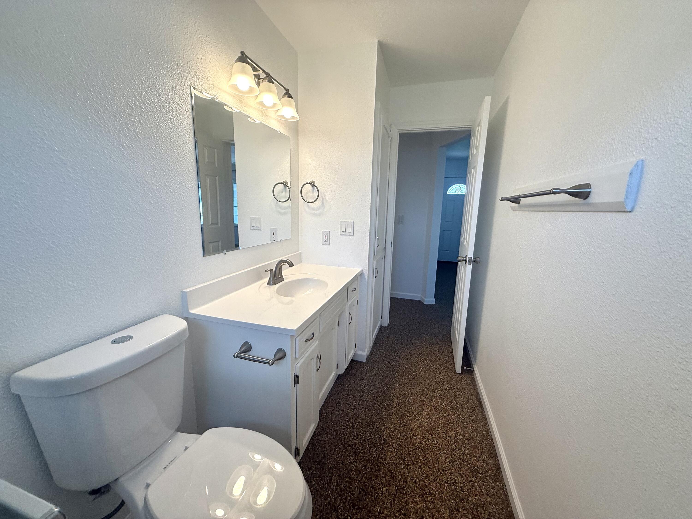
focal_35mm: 14
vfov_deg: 85.7
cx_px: 346
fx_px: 280
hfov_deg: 102.1
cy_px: 260
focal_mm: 2.22
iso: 64
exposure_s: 1/120
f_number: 2.2
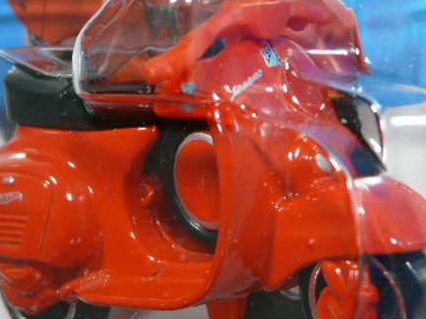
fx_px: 2694
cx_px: 205
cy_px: 177
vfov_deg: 6.8
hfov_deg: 9.0
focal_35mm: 219
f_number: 3.6
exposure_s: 1/50
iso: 160
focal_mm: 15.1
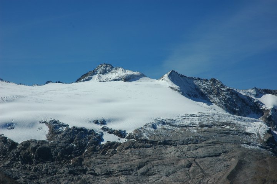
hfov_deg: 19.5
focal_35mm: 105
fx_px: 808
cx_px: 138
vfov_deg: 13.0
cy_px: 92
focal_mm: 70
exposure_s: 1/500
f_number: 11
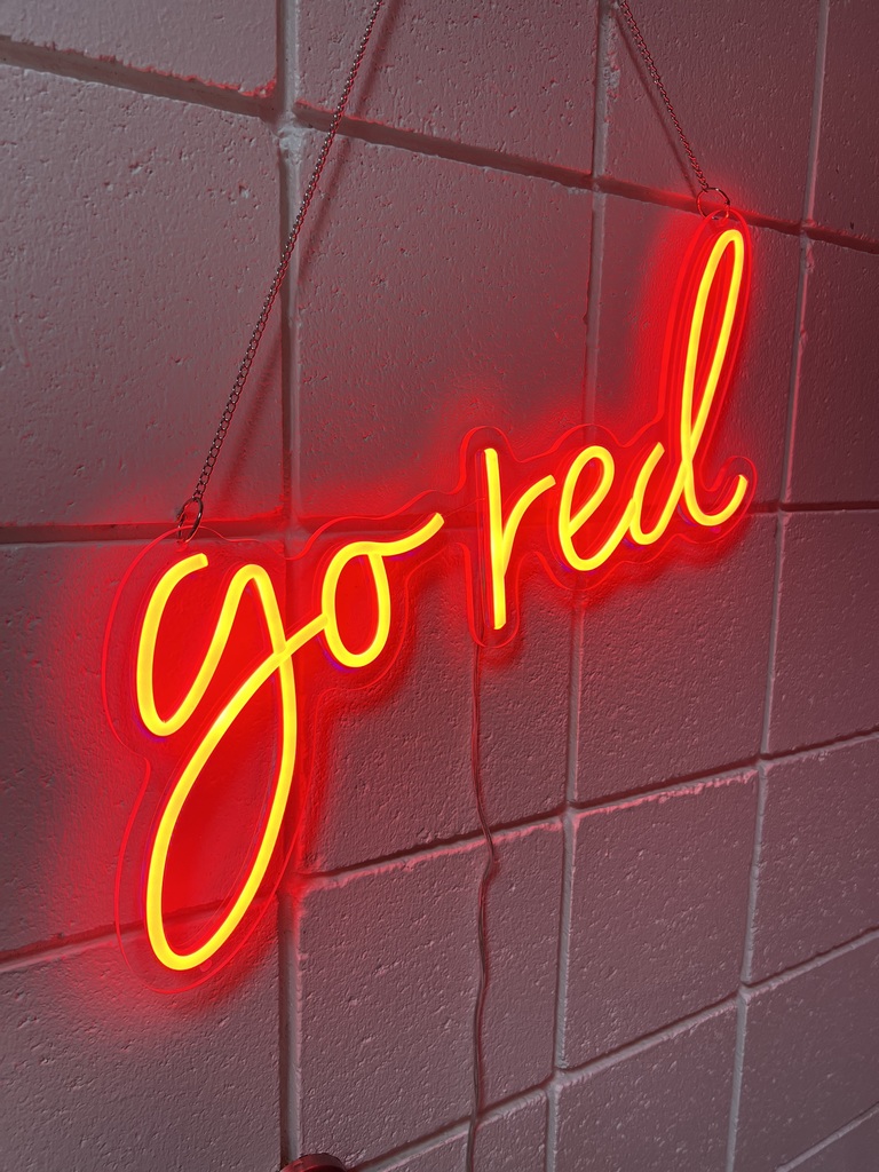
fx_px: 880
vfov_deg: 67.3
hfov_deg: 53.1
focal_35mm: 26
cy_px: 586
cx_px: 440
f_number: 1.5
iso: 64
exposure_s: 1/120
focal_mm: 5.7
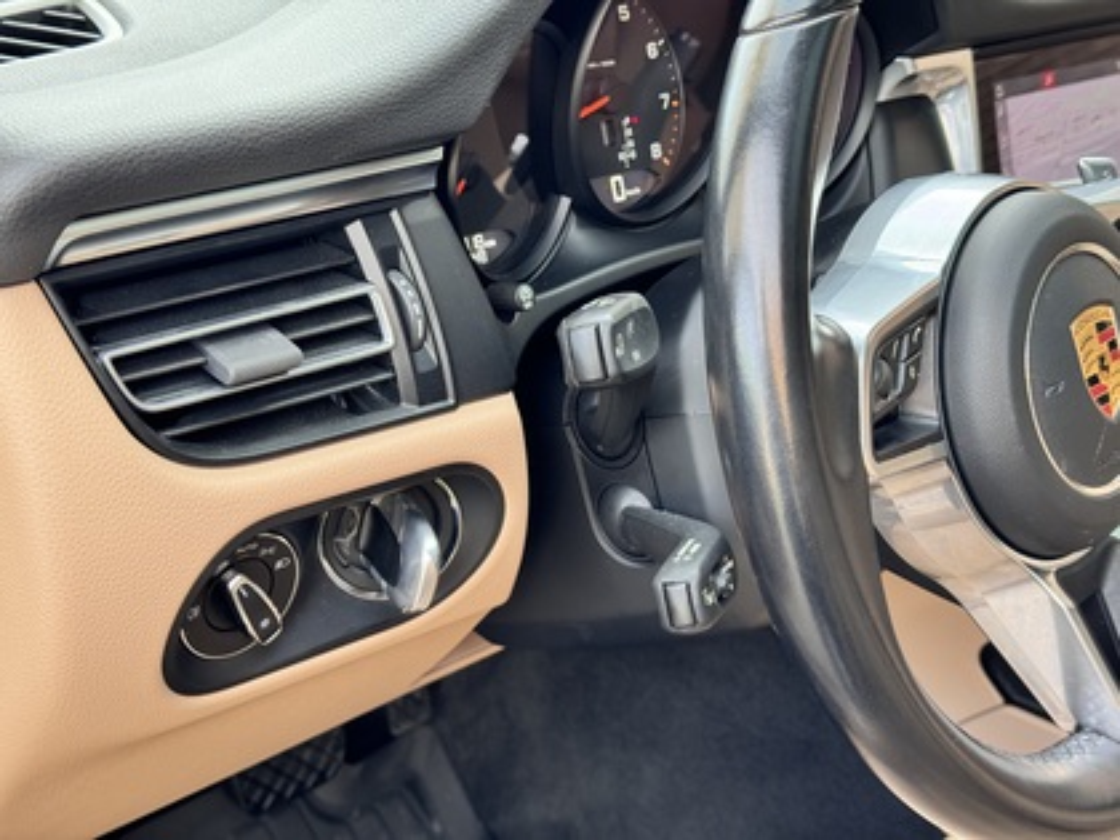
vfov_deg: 30.3
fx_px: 1553
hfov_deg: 39.7
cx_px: 560
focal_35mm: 48
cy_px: 420
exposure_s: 1/83
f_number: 1.78
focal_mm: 6.86
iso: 100
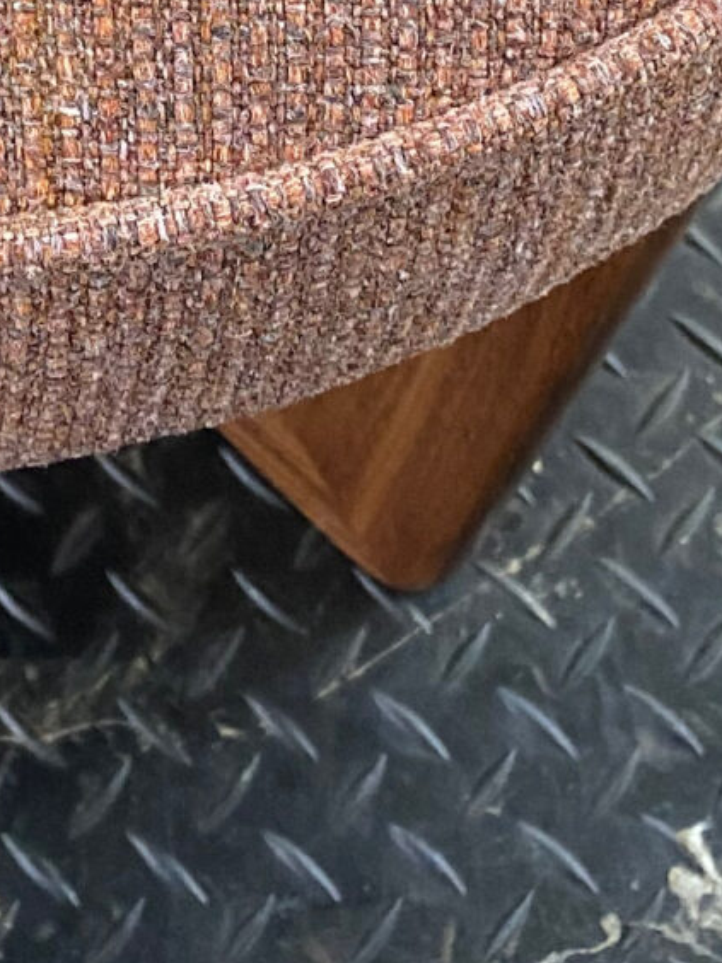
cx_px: -307
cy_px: -811
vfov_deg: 14.5
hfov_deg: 12.1
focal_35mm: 118
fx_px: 3282
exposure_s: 1/50
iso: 125
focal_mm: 4.25
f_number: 1.8
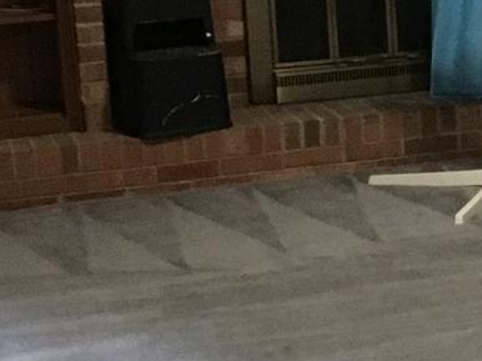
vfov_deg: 9.6
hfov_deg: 12.1
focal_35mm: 154
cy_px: 117
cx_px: 778
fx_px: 2143
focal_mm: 4.15
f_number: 2.2
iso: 400
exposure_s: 1/15
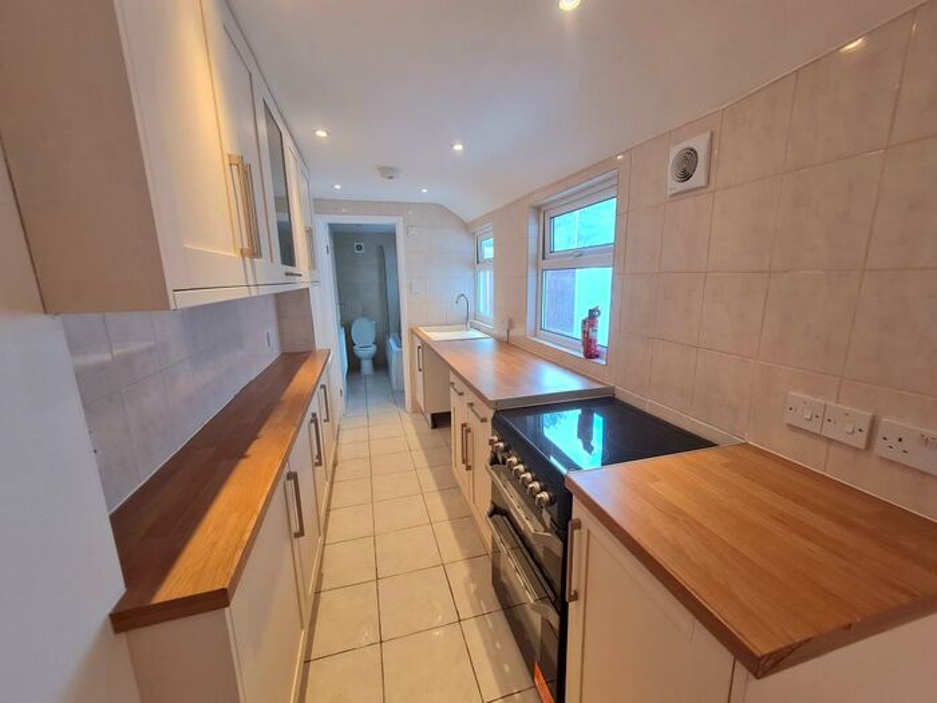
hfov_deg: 106.2
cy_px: 352
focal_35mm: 13
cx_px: 468
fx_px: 352
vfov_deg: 89.9
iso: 80
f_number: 2.2
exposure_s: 1/50
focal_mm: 1.74
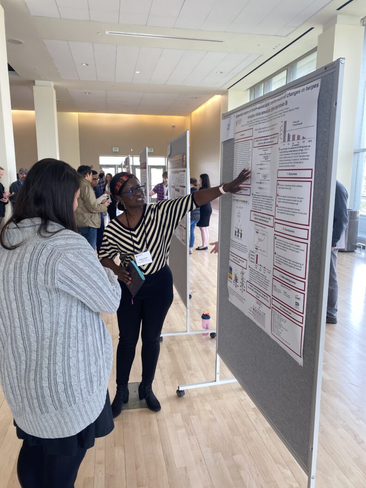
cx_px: 183
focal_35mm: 26
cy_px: 244
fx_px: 367
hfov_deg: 53.1
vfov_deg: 67.3
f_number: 1.8
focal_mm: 4.25
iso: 40
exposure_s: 1/120
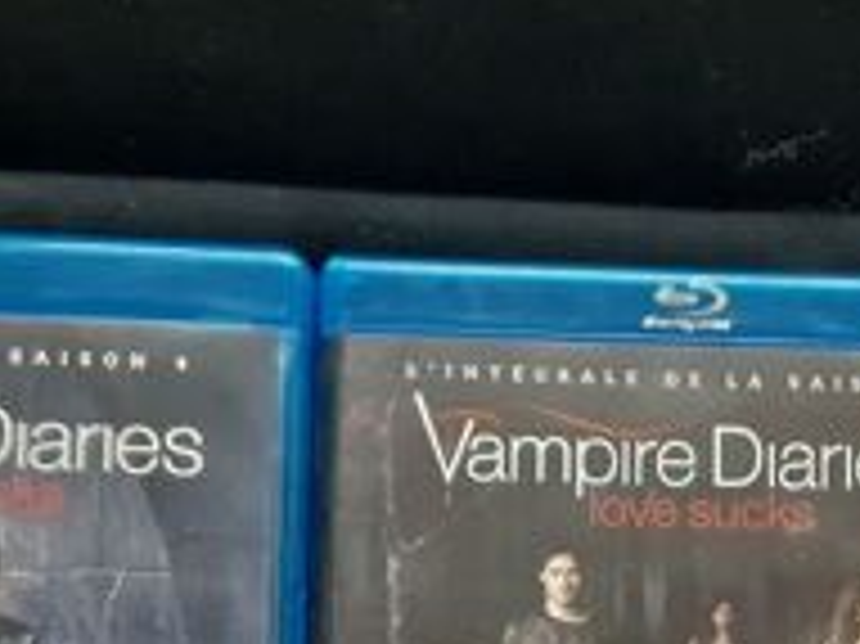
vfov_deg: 20.7
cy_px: 689
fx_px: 1688
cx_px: 639
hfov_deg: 28.2
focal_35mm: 68
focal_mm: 3.6
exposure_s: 1/50
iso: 250
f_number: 1.9
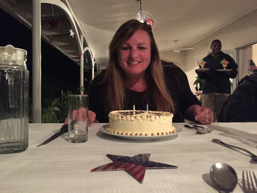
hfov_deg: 61.7
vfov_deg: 48.2
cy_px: 96
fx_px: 215
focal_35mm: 29
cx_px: 128
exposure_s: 1/17
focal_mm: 4.15
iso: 1000
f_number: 2.2
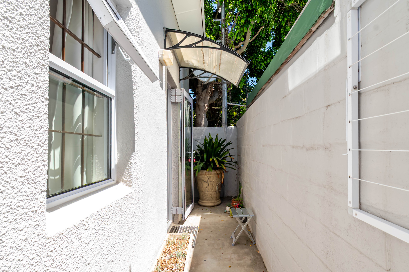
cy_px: 161
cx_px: 212
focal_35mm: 18
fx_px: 204
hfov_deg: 90.0
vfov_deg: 66.8
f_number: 9
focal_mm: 10
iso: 320
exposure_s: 1/200
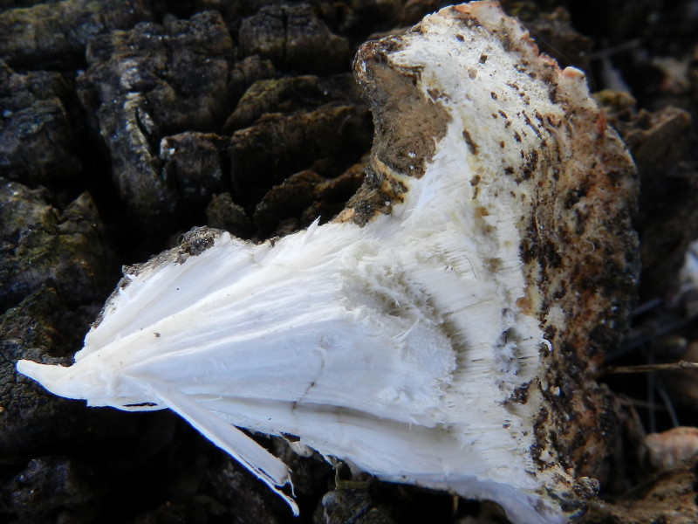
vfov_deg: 44.2
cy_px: 262
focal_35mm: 32
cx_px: 349
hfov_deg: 56.8
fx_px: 645
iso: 160
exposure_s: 1/40
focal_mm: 5.6
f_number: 5
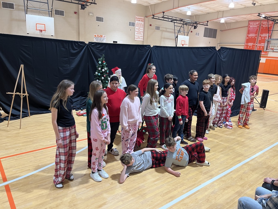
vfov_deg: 53.1
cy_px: 104
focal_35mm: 26
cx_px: 139
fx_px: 209
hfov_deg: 67.3
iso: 200
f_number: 1.6
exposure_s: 1/60
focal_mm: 5.1
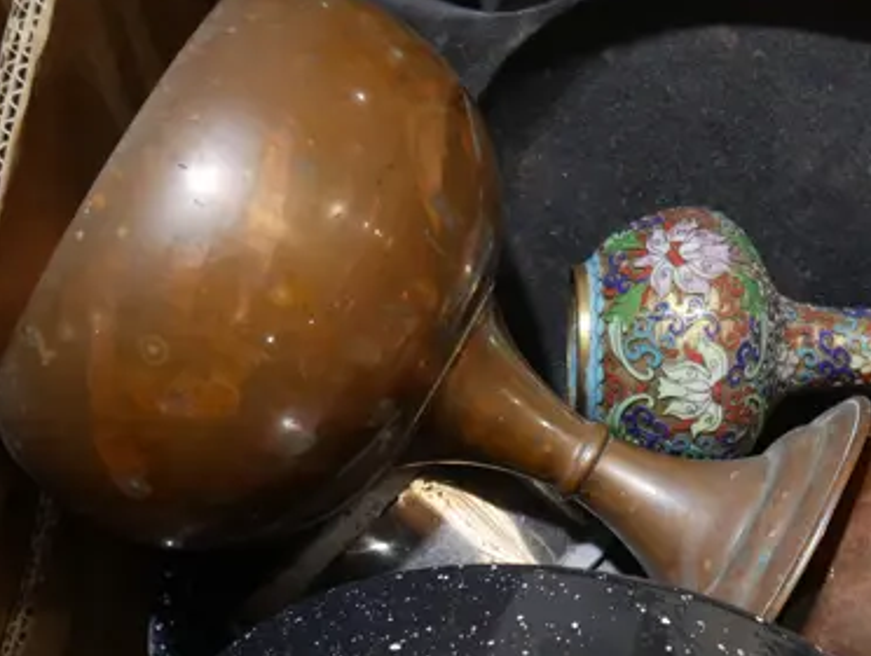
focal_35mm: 88
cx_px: 946
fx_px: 2217
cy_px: 556
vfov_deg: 16.7
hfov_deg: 21.2
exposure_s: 1/60
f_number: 3.6
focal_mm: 16
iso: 250
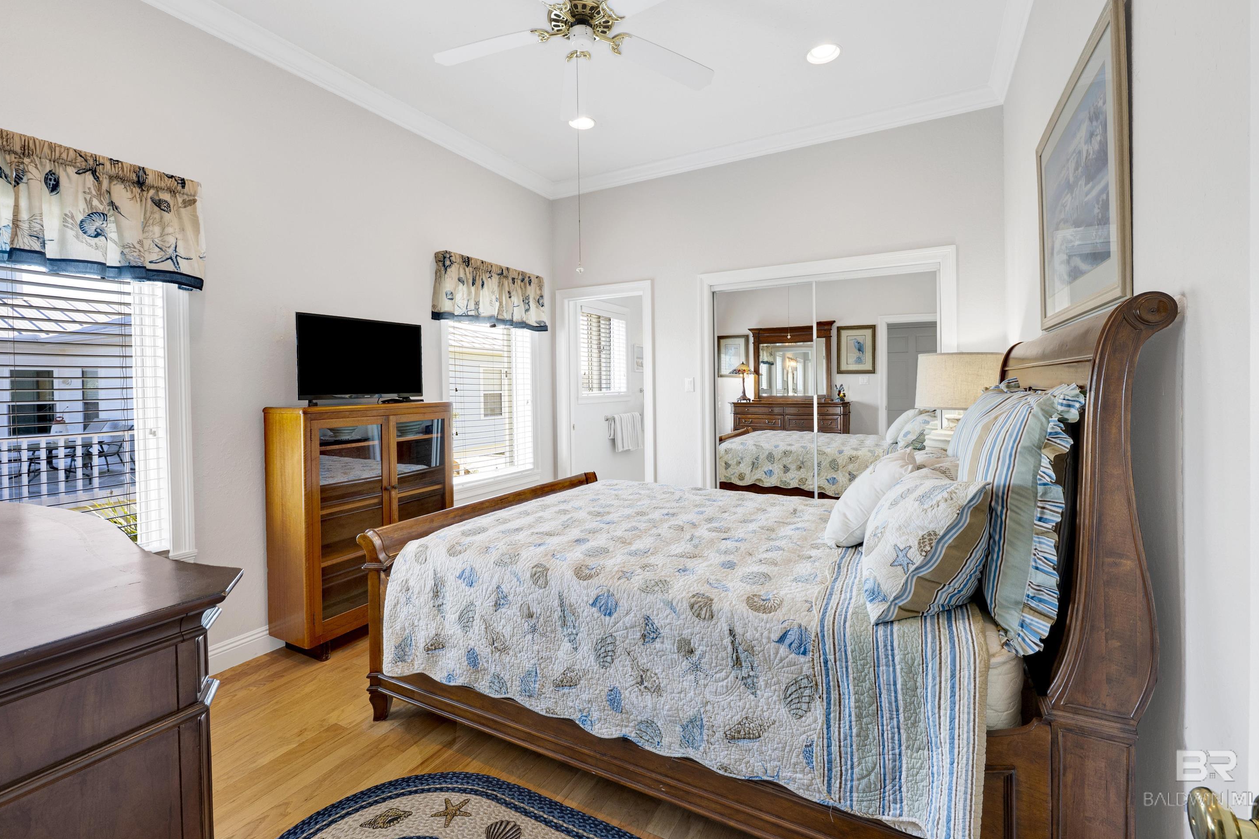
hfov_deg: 100.4
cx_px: 642
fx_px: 525
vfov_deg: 77.2
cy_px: 393
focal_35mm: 15
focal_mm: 14
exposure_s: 1/25
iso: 500
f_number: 11
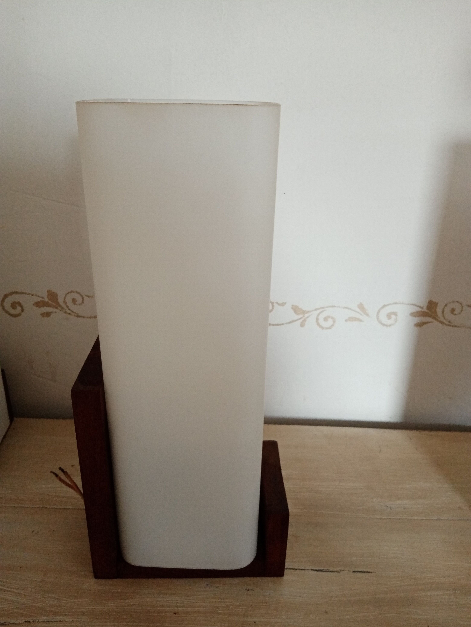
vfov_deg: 67.3
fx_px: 472
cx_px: 236
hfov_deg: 53.1
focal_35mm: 26
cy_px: 314
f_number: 1.8
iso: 371
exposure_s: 1/25
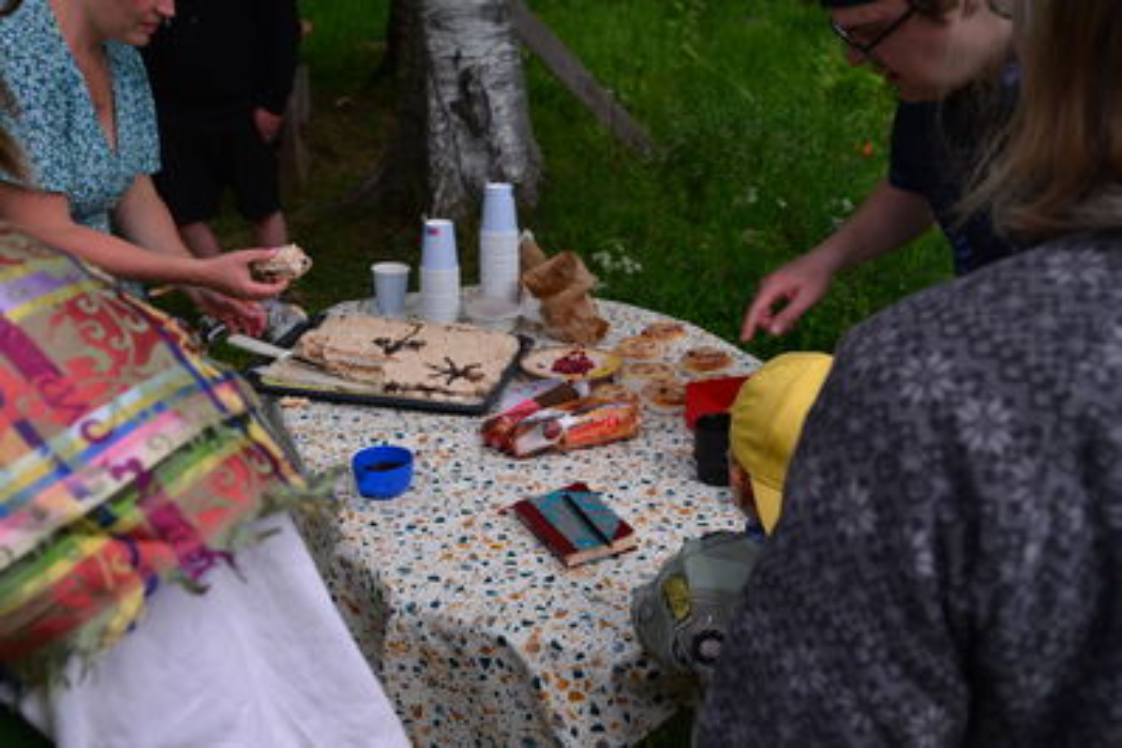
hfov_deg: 50.7
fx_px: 1184
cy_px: 374
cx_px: 561
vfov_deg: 35.1
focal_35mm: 38
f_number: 7.1
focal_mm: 38
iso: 100
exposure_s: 1/200
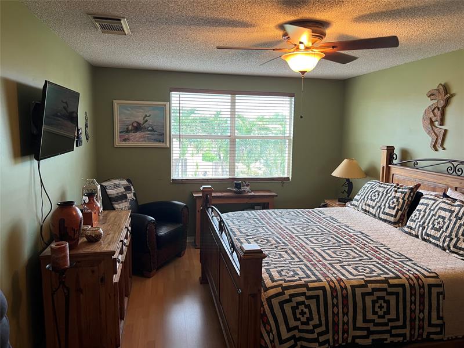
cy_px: 174
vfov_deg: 53.1
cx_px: 232
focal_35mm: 26
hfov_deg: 67.3
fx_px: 349
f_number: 1.5
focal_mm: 5.7
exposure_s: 1/60
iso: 160
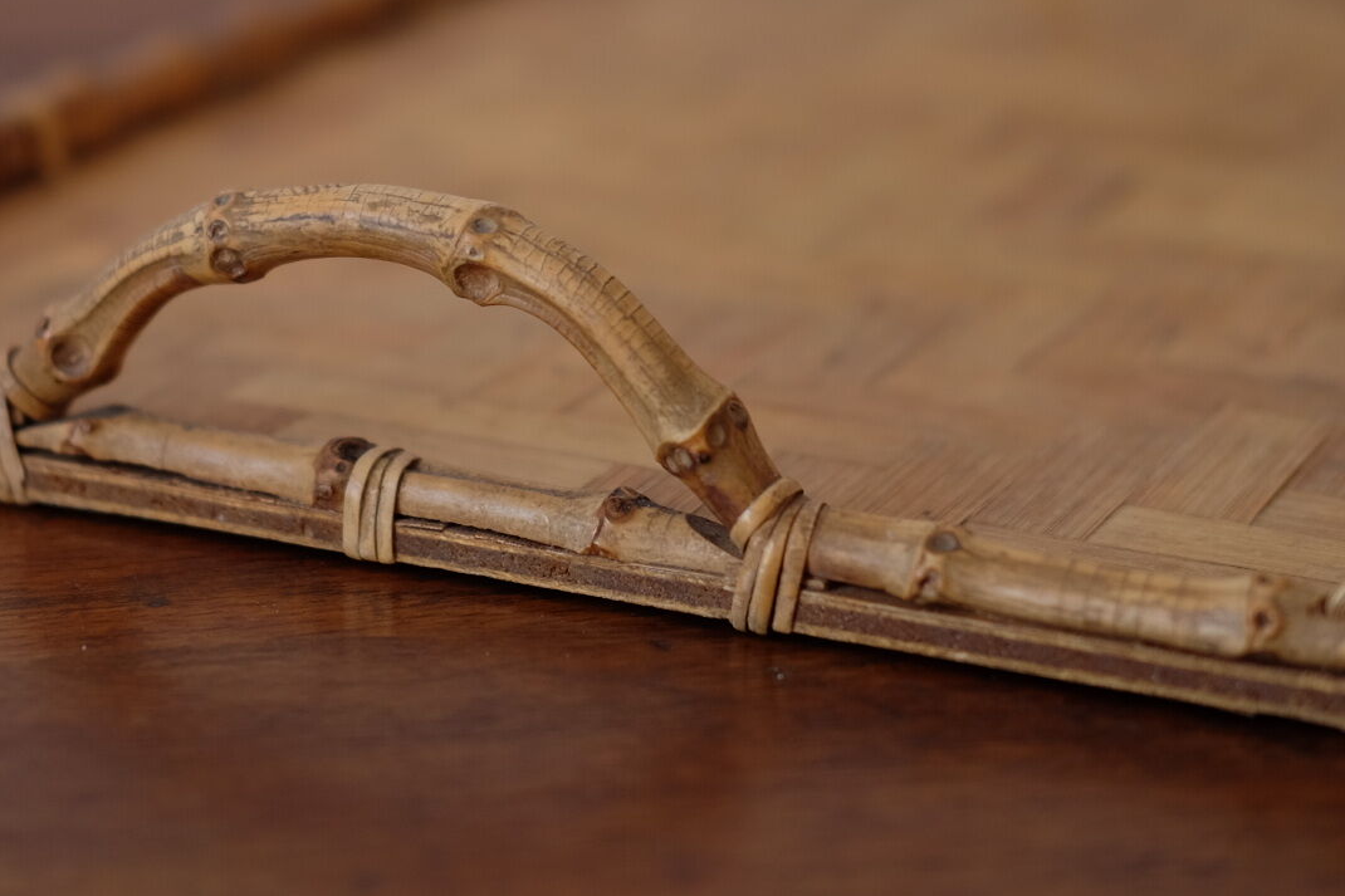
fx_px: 3287
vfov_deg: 15.4
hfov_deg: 23.1
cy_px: 185
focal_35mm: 88
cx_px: 591
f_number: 2
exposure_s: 1/250
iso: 200
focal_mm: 35
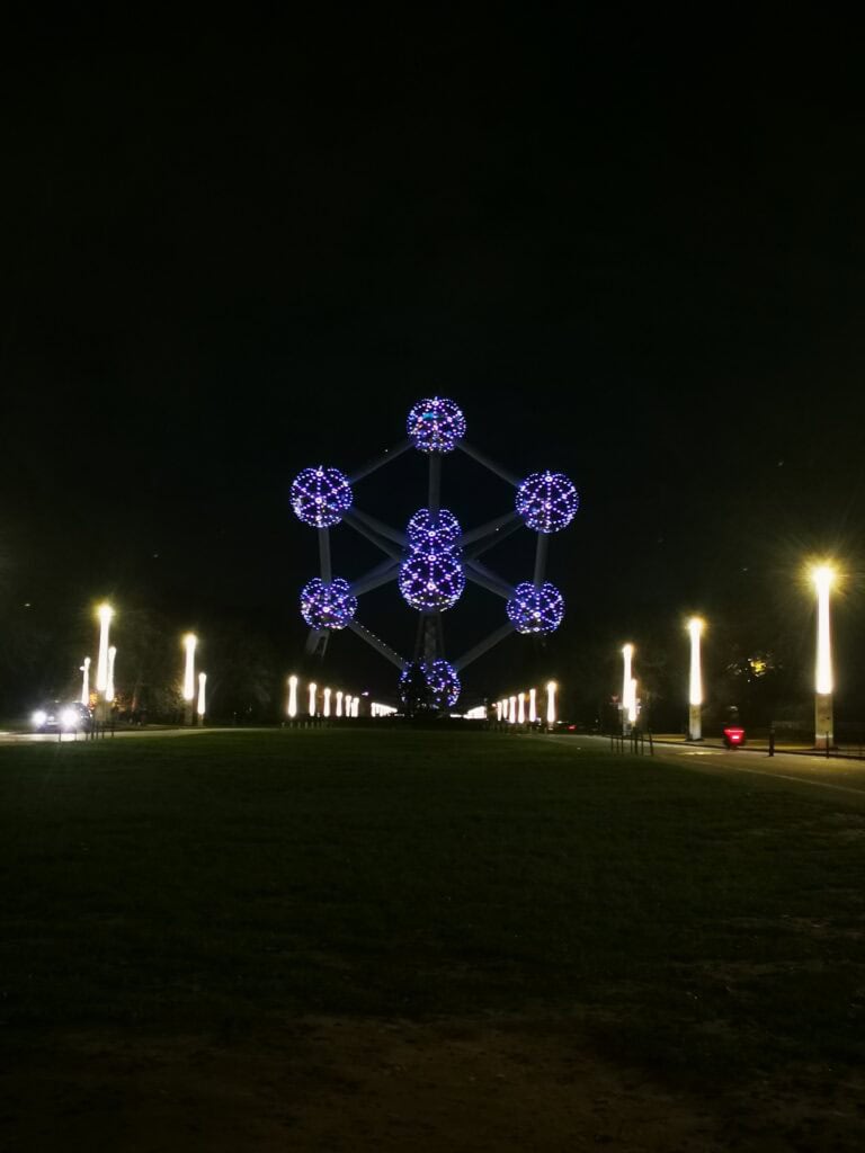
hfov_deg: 35.1
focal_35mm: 41
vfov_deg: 45.8
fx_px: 1366
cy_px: 576
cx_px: 432
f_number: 1.8
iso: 640
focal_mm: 5.6
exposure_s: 1/20
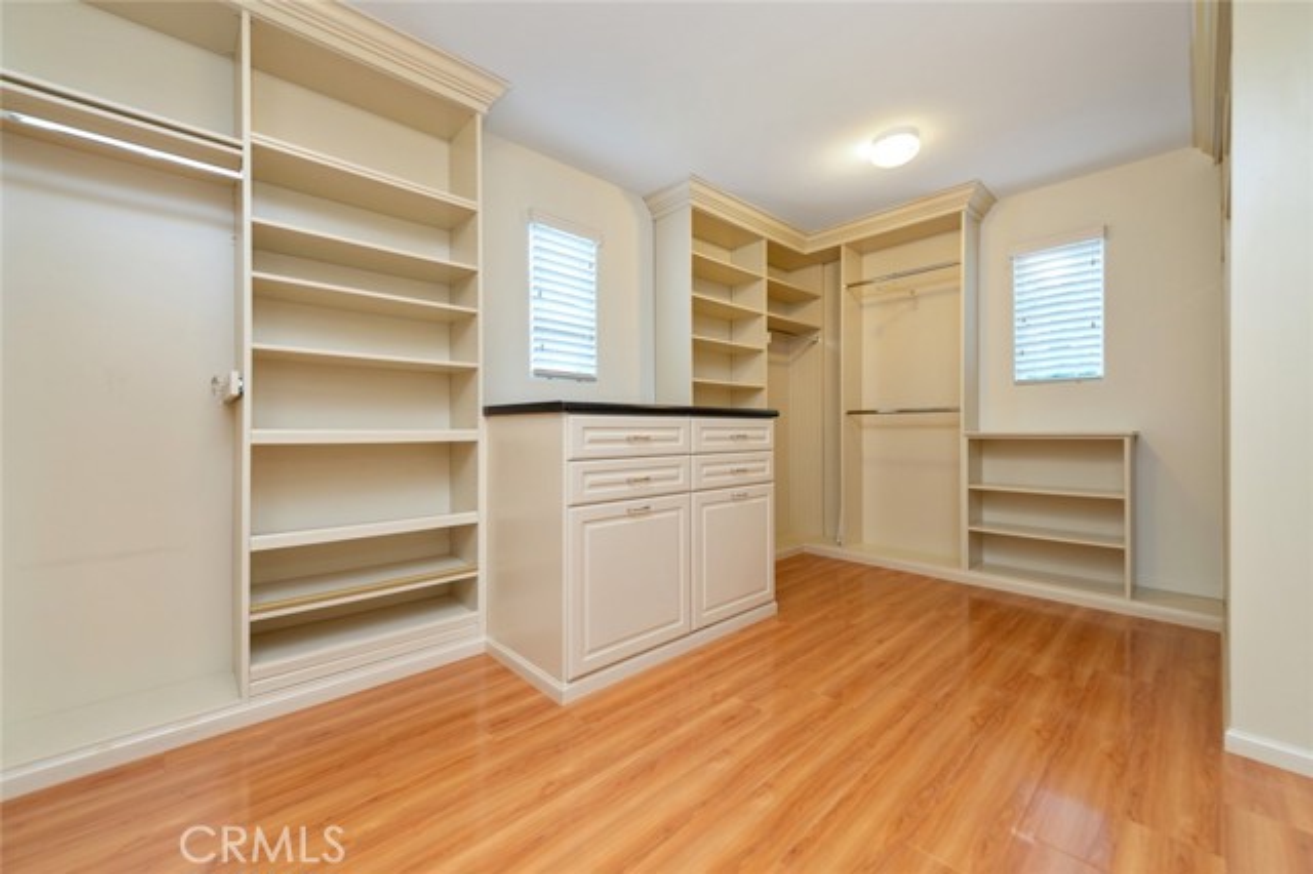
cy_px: 437
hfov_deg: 104.3
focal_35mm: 14
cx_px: 656
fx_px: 510
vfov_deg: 81.1
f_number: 4
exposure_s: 1/60
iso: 450
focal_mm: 14
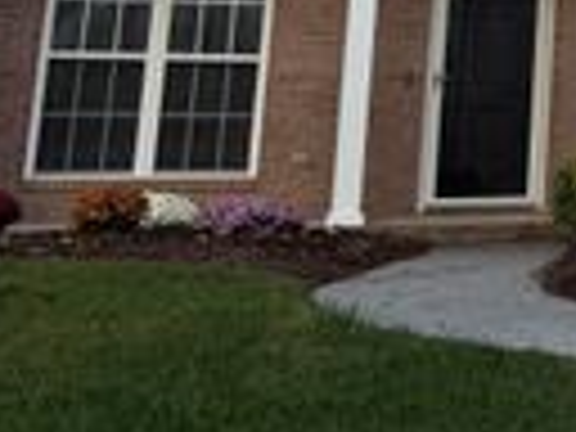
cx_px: 886
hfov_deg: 18.3
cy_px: -263
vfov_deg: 14.4
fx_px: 1564
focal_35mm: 94
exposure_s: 1/2053
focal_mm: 6.76
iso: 80
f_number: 1.78
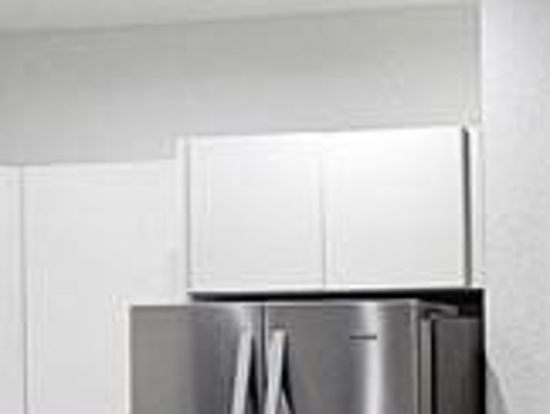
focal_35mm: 82
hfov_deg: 16.2
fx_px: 1305
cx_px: 1192
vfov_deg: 17.7
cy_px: 404
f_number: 2.2
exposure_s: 1/60
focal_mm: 2.2
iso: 250
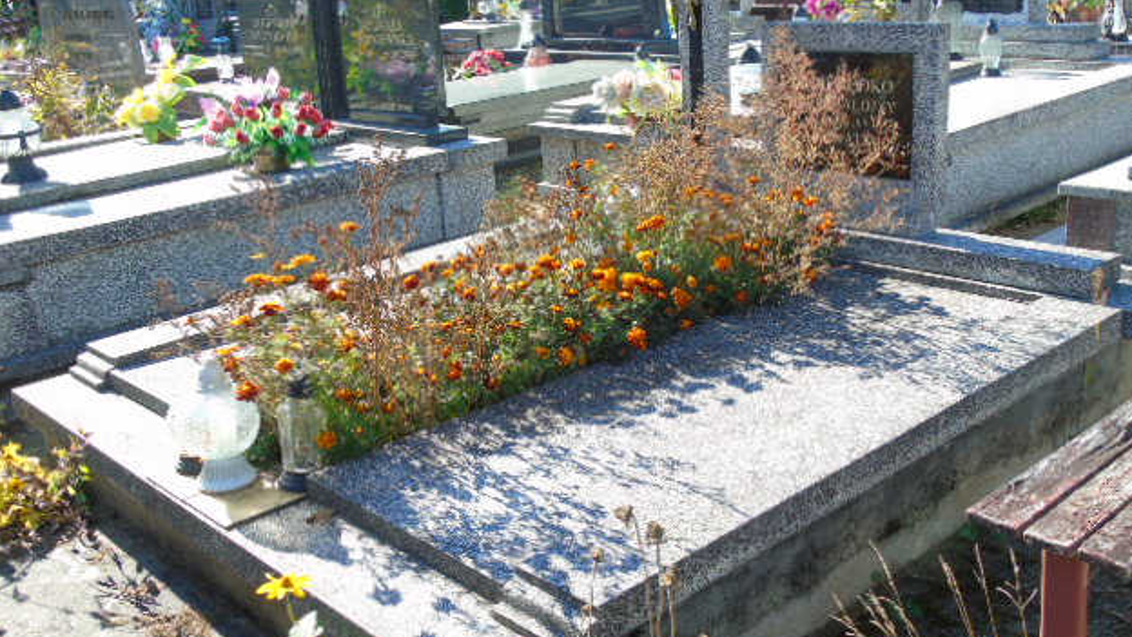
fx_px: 1141
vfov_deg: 31.2
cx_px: 564
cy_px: 316
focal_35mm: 38
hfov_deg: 52.8
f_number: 3.8
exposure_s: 1/125
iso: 80
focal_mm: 6.1
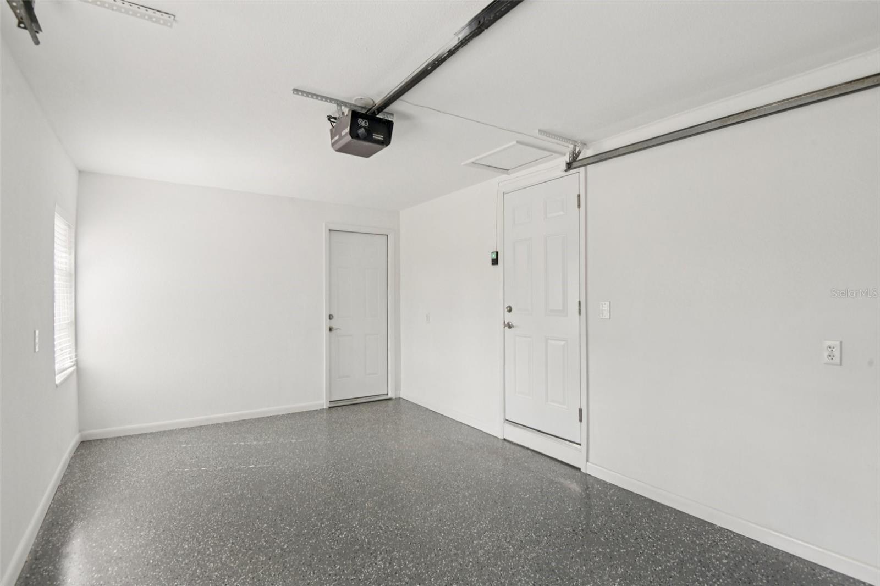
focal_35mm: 17
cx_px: 440
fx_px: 415
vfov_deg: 70.4
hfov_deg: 93.3
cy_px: 293
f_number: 8
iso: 400
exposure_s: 1/80
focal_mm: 17
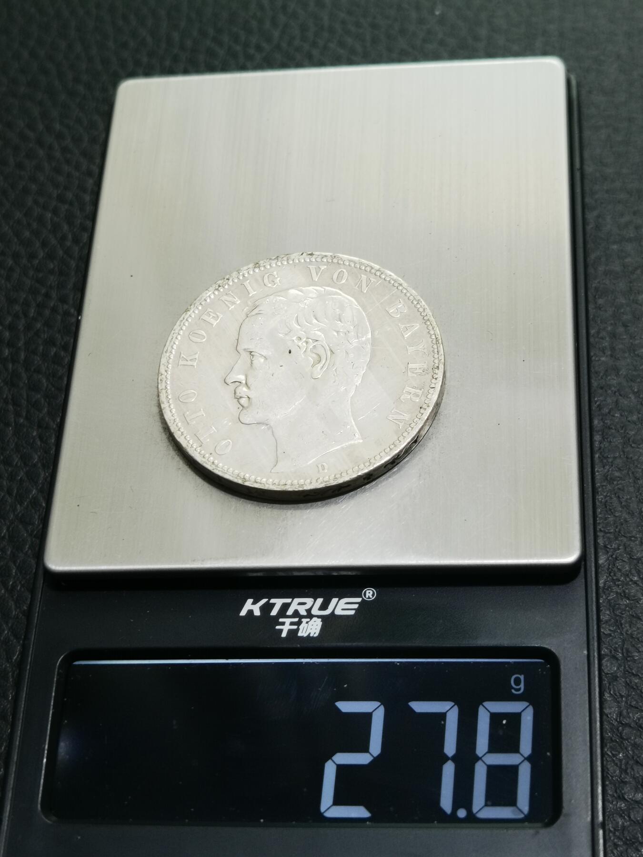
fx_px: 1560
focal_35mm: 63
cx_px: 322
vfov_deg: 30.7
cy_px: 428
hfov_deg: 23.3
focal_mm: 6.67
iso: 125
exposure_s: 1/100
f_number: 1.9
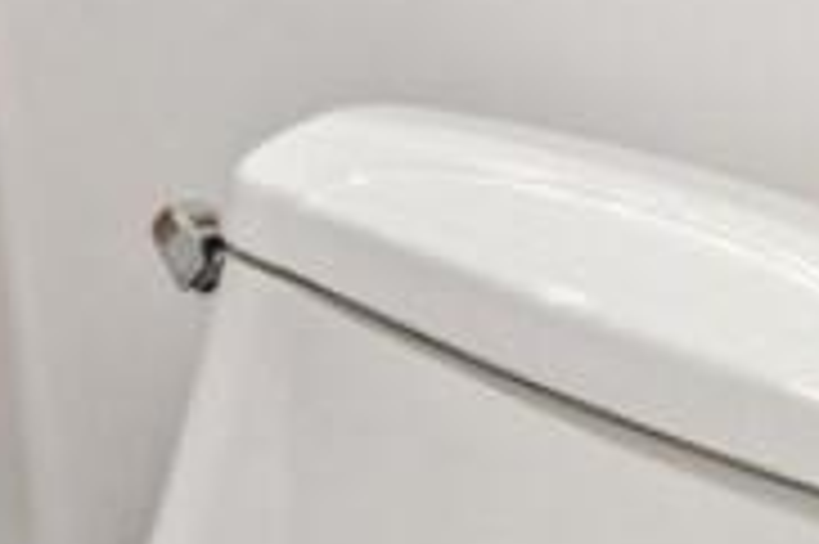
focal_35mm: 98
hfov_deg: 15.9
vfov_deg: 11.7
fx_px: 2227
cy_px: -706
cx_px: -860
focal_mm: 18
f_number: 11
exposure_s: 1/5
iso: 400
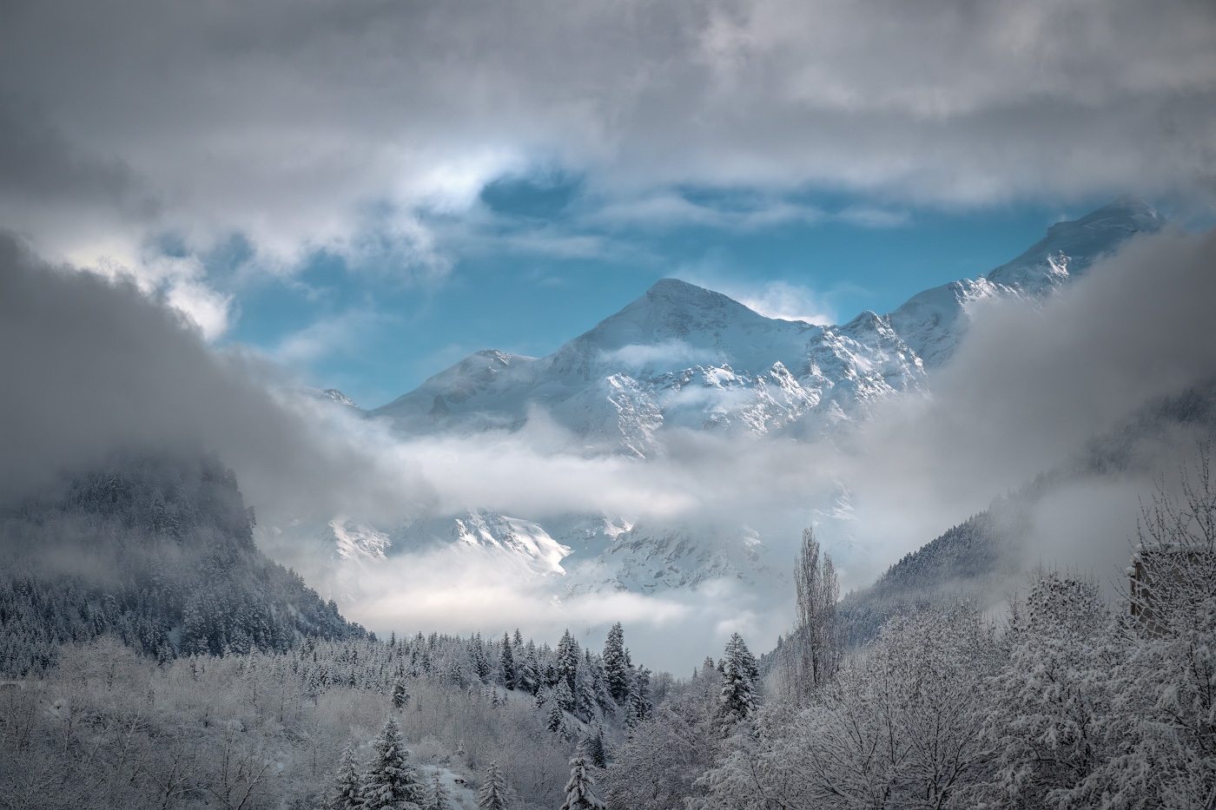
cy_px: 405
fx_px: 5167
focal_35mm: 153
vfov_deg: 9.0
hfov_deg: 13.4
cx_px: 608
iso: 500
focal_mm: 102.2
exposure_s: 1/1800
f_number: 10
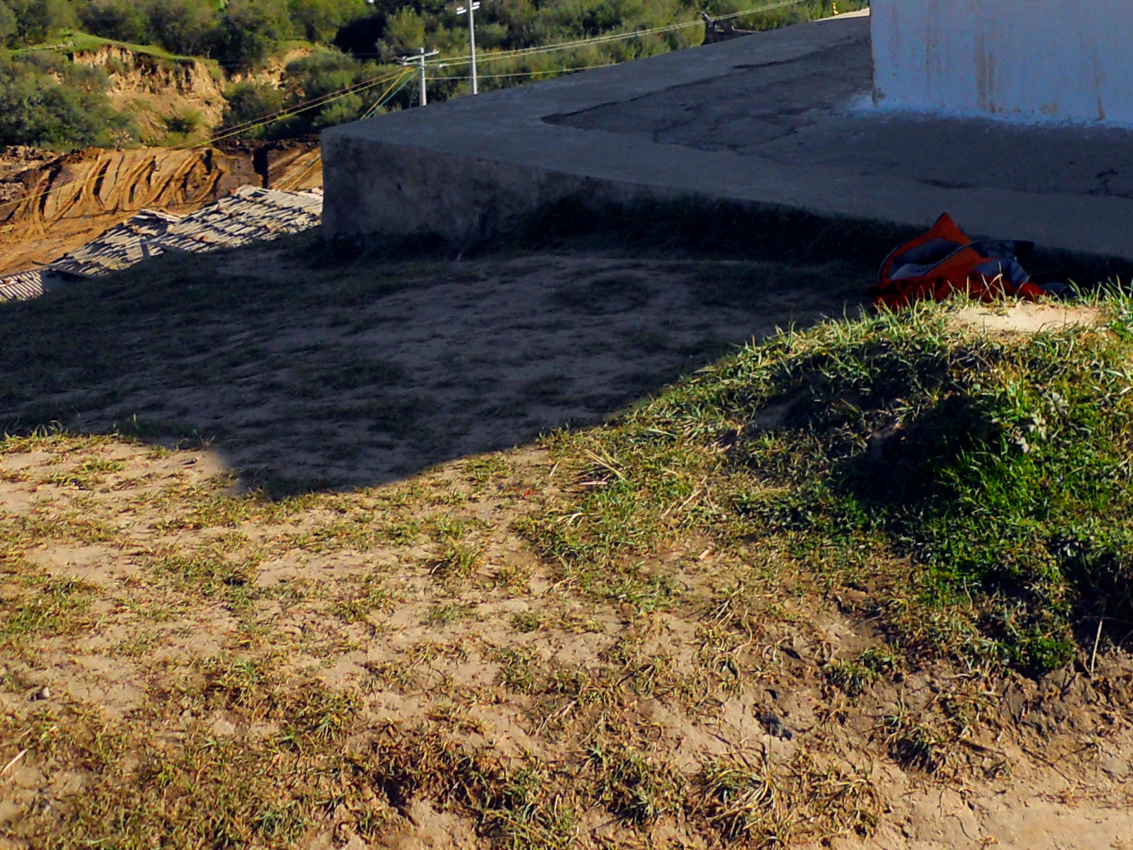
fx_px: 2226
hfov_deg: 28.1
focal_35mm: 68
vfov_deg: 20.3
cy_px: -160
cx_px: 857
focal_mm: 5
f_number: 5.4
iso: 80
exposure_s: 1/250
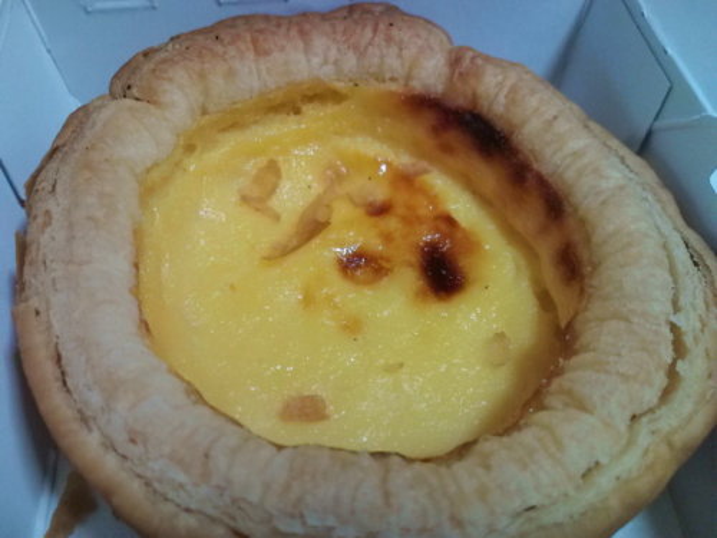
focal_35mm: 32
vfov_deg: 44.2
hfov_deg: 56.8
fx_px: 663
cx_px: 358
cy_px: 269
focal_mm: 3.3
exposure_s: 1/16.7
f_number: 2.8
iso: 96
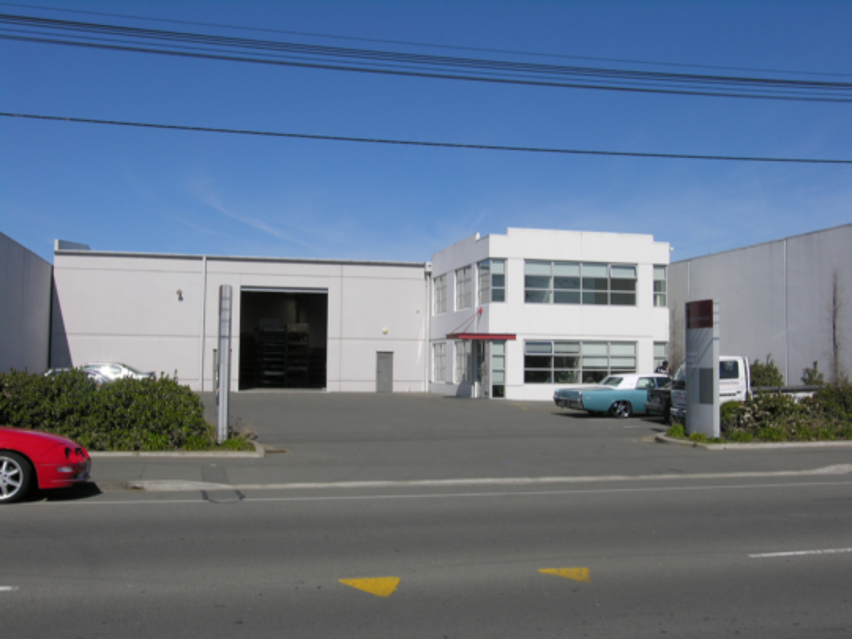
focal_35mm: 37
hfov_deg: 50.1
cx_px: 426
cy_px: 320
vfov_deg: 38.7
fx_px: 911
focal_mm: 9.3
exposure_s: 1/282
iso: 50
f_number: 7.7
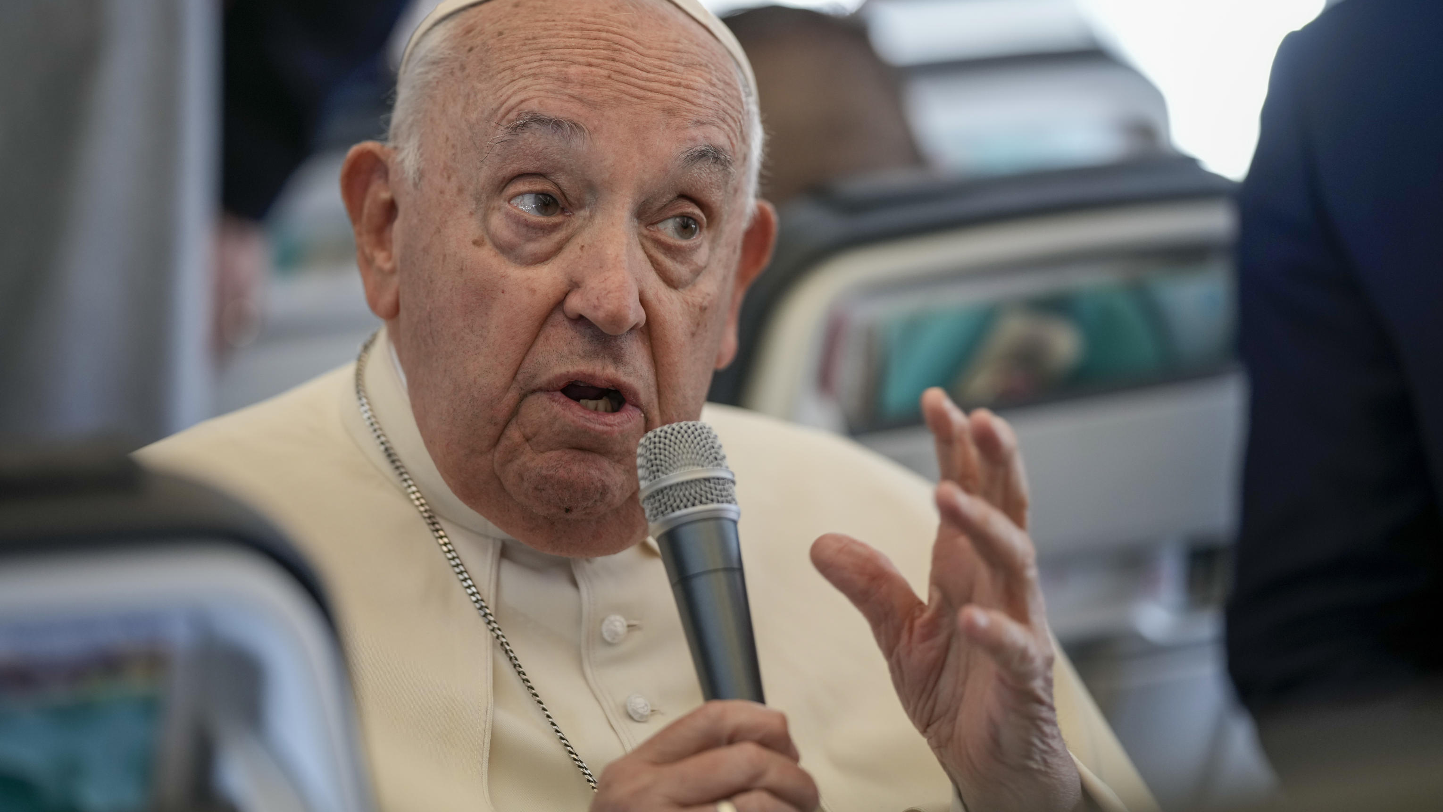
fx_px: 5434
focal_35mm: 142
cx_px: 721
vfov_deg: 8.5
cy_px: 344
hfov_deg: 15.1
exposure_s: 1/250
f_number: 1.8
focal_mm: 135
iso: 800
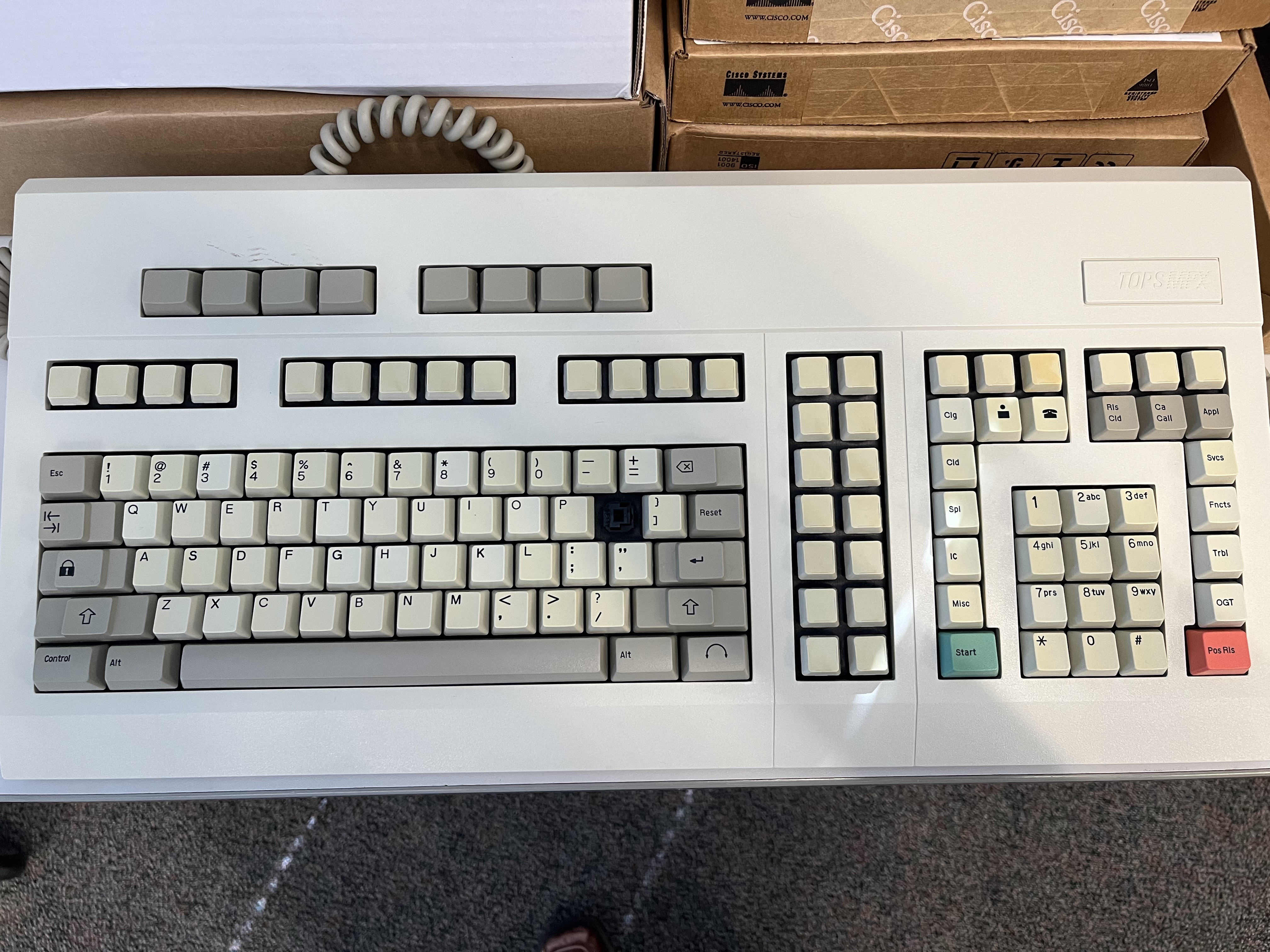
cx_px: 635
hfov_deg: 67.3
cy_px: 476
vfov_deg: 53.1
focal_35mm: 26
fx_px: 954
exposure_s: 1/60
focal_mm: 5.1
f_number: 1.6
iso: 160
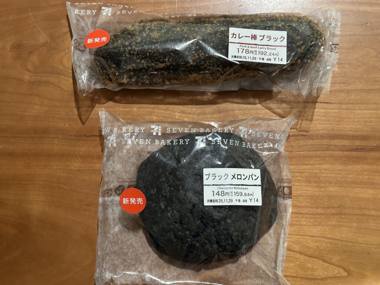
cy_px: 142
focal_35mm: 48
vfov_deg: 30.3
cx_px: 190
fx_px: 527
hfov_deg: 39.7
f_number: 1.78
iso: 500
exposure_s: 1/33
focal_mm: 6.86
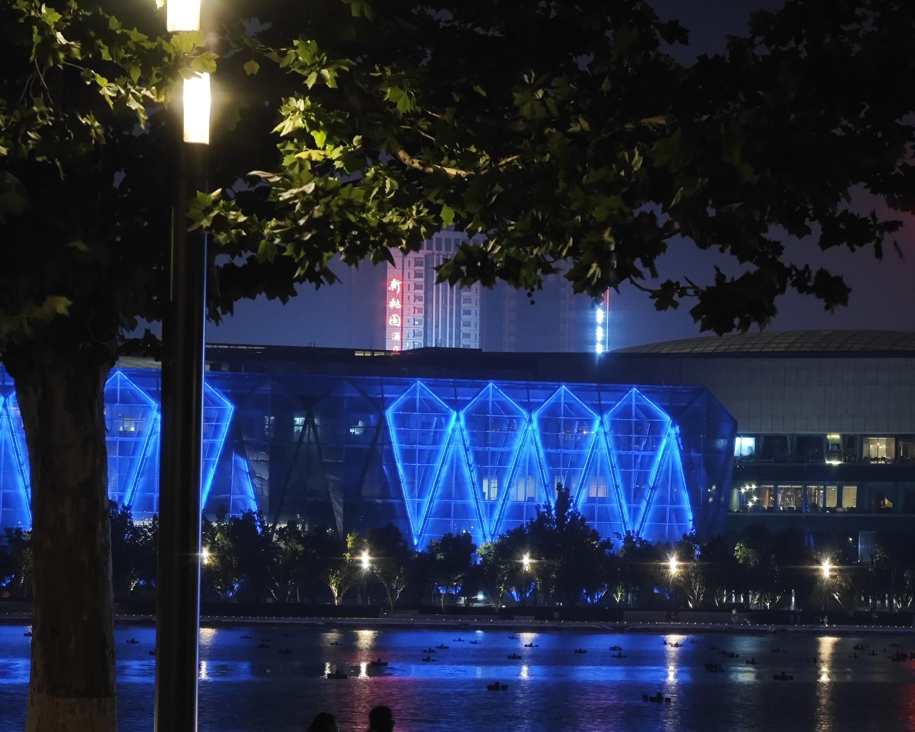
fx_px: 4252
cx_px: 457
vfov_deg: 9.8
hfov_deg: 12.3
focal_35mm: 157
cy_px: 612
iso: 800
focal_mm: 19.4
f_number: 3
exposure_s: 1/16.7
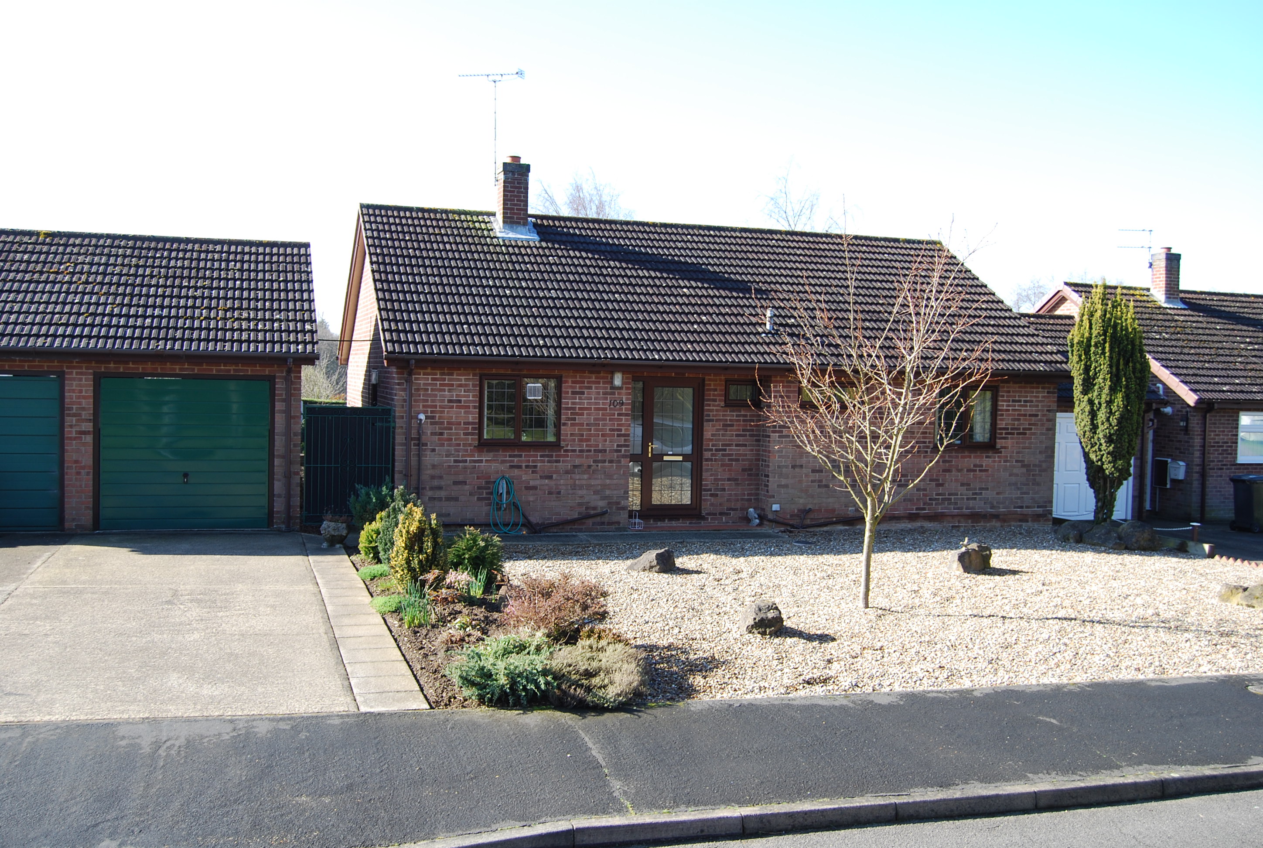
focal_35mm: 34
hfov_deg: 55.0
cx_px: 632
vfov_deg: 38.5
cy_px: 424
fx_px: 1213
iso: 110
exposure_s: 1/125
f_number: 5.6
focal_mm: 23
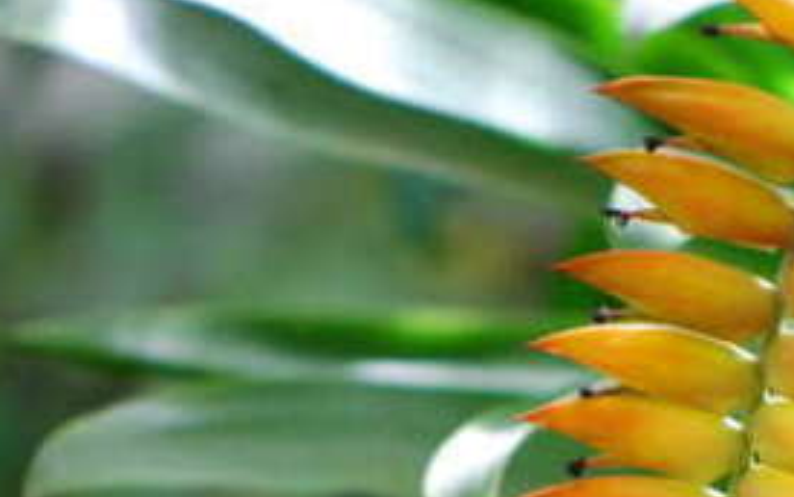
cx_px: 1037
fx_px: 8192
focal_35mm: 378
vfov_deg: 3.5
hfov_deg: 5.5
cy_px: 605
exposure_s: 1/125
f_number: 3.8
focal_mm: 85
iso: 1000
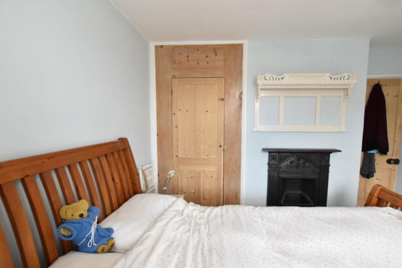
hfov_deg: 96.7
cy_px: 140
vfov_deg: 73.8
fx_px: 179
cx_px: 209
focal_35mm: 16
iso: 800
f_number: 4.5
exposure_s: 1/80
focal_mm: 10
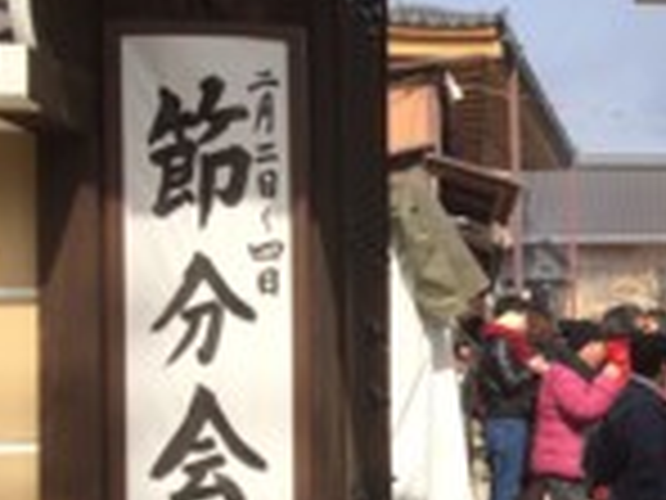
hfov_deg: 19.6
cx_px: 972
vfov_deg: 16.7
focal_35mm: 88
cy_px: 356
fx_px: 1693
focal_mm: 4.15
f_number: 2.2
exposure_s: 1/1866
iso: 32
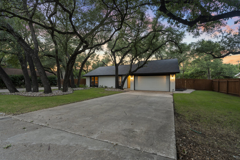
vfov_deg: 73.8
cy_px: 80
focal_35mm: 16
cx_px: 120
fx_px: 107
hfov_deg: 96.7
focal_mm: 16
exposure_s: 1/4
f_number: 8
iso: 400
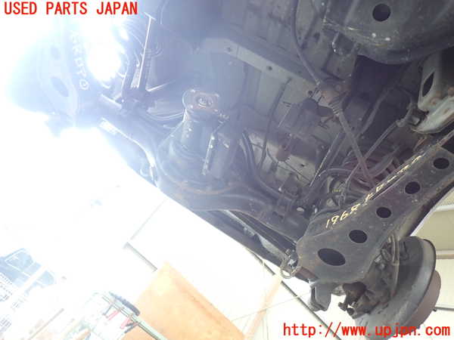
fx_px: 328
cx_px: 227
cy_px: 170
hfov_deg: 69.4
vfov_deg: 54.9
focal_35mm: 25
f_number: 2
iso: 200
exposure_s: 1/30
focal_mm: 4.5
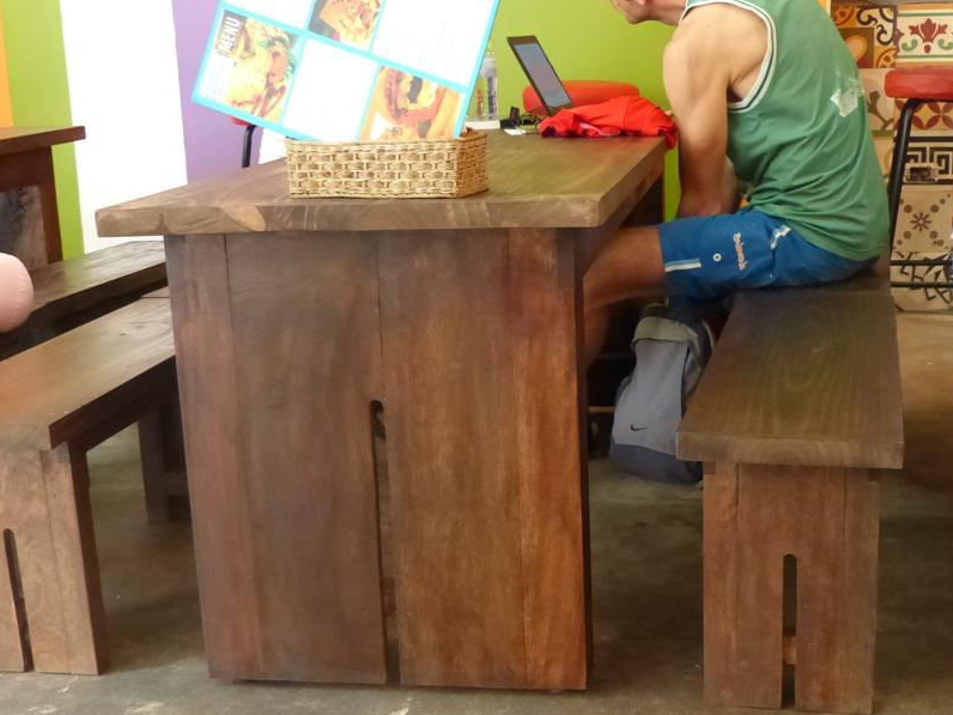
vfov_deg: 27.0
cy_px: 442
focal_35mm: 54
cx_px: 542
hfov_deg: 35.5
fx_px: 1487
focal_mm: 7.6
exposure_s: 1/15
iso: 800
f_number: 2.8
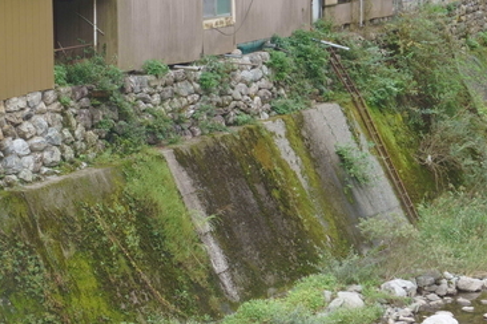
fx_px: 1596
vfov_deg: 11.6
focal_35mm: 118
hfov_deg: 17.2
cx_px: 100
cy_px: 73
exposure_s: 1/80
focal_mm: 24
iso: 160
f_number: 8
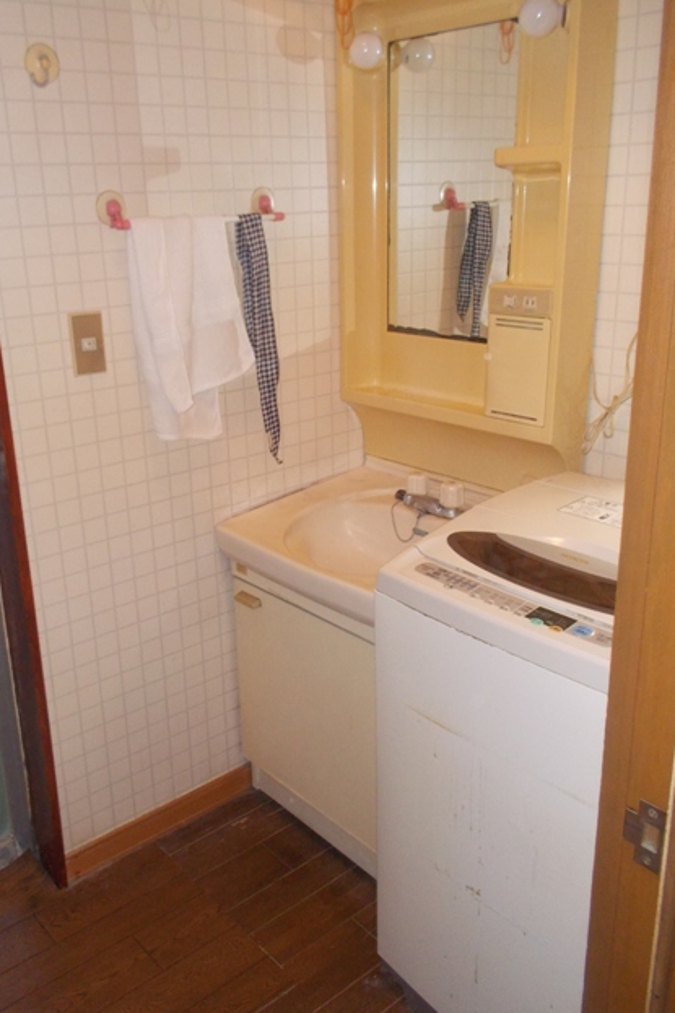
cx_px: 296
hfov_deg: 42.2
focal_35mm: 31
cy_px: 504
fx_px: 872
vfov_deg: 60.3
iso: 200
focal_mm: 4.1
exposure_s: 1/25
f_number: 3.3
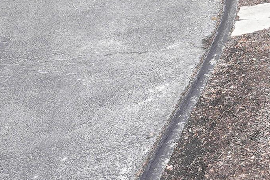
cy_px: -150
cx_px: 365
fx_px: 525
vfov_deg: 16.2
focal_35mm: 70
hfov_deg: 24.5
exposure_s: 1/400
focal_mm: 16
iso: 200
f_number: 6.3
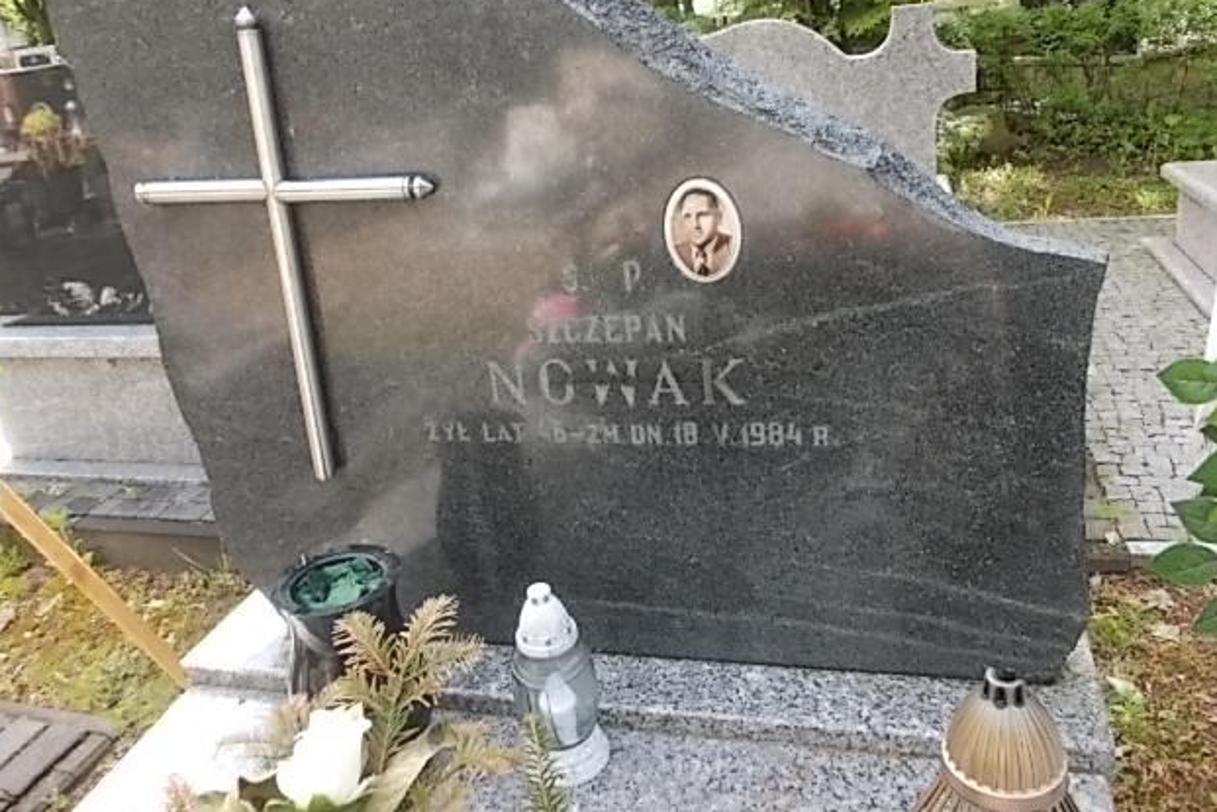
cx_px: 608
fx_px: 1014
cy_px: 349
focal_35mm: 30
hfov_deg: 61.9
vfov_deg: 43.5
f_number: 2.7
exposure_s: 1/125
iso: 80
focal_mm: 4
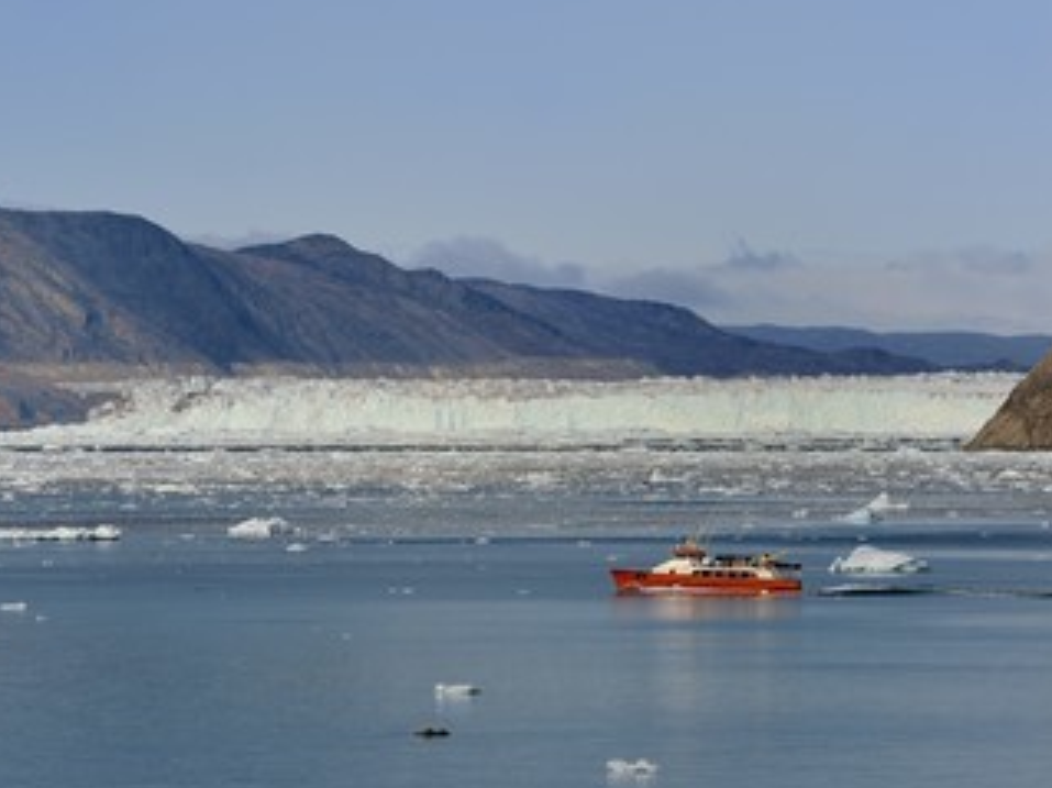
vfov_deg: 4.2
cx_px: 440
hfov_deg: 5.6
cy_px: 429
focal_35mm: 355
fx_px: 10785
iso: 200
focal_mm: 280
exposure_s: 1/400
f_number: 14
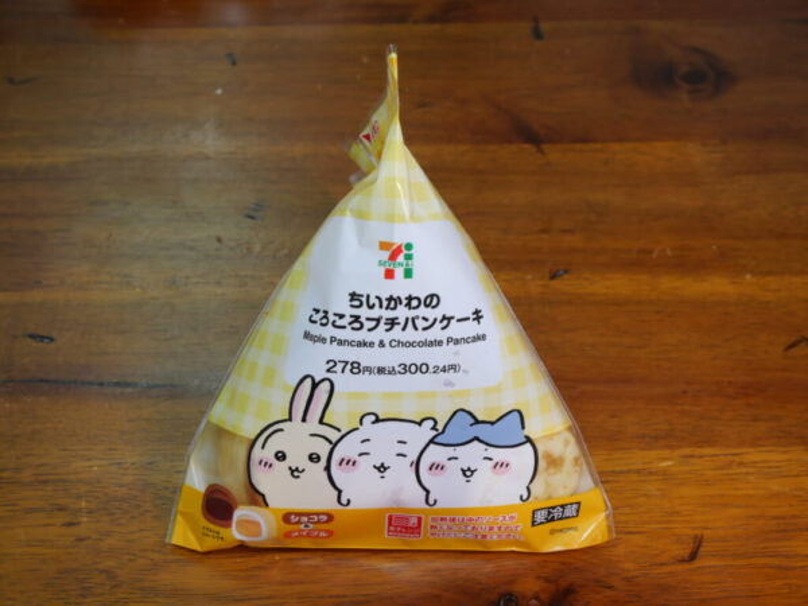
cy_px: 303
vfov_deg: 29.1
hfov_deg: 38.2
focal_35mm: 50
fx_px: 1167
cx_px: 404
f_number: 7.1
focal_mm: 25
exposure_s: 1/125
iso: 800
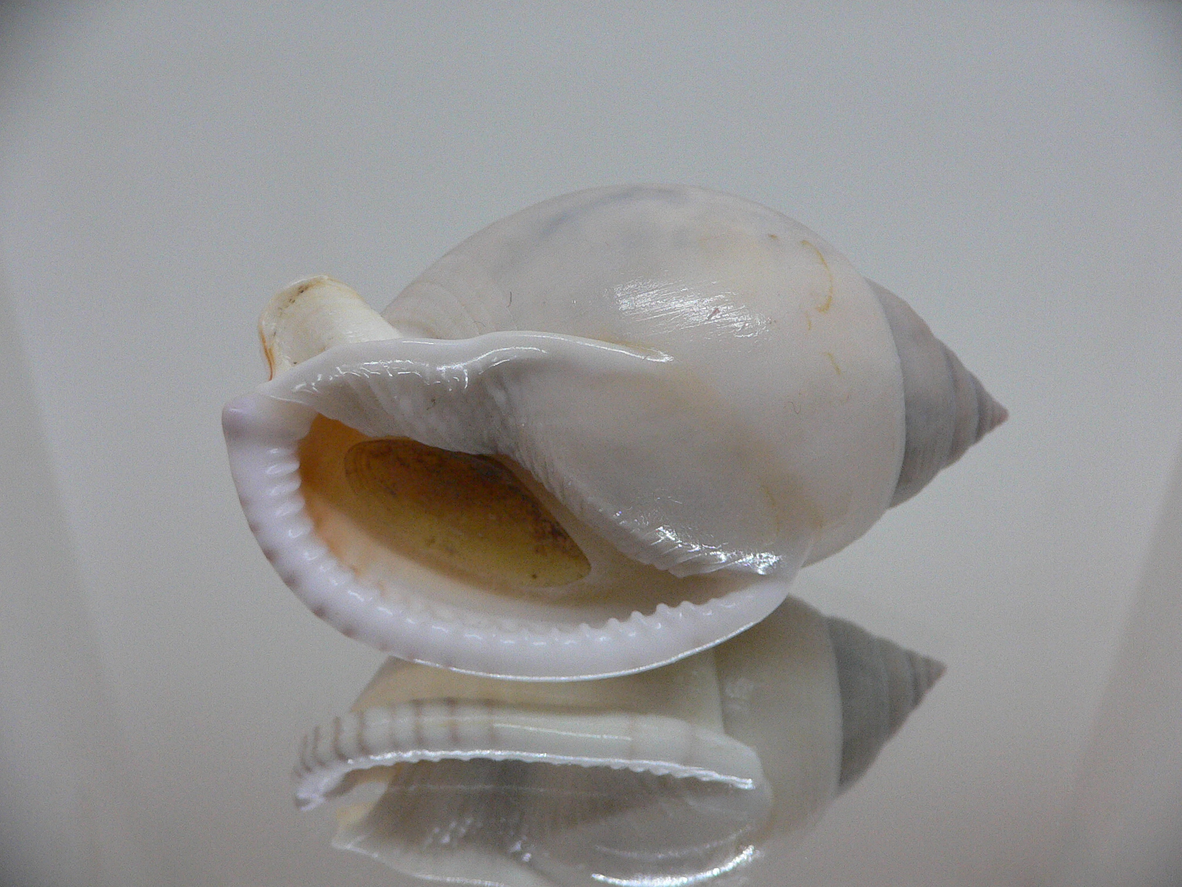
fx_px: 1195
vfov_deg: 40.7
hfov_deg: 52.6
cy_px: 444
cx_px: 591
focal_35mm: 35
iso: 200
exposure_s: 1/60
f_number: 2.8
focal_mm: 4.6
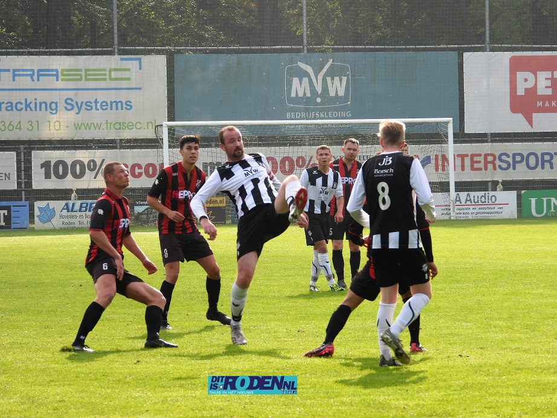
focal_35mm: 275
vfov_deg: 5.4
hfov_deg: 7.2
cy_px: 209
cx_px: 278
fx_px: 4426
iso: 100
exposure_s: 1/320
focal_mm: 49.5
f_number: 4.5
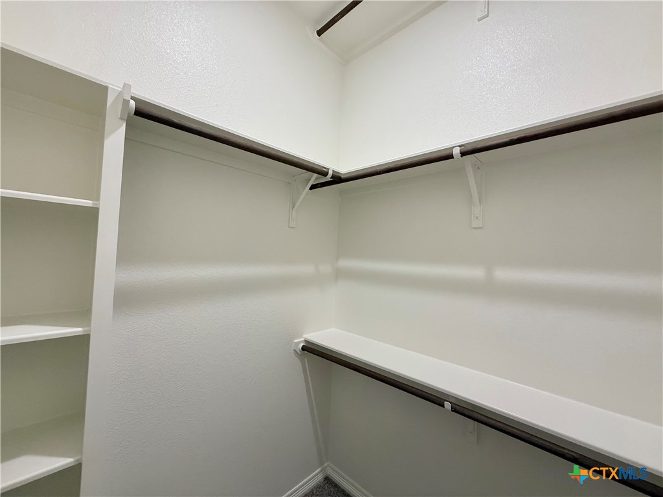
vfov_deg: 85.7
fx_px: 268
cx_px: 332
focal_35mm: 14
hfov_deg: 102.1
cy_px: 248
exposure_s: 1/120
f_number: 2.2
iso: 250
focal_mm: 2.22
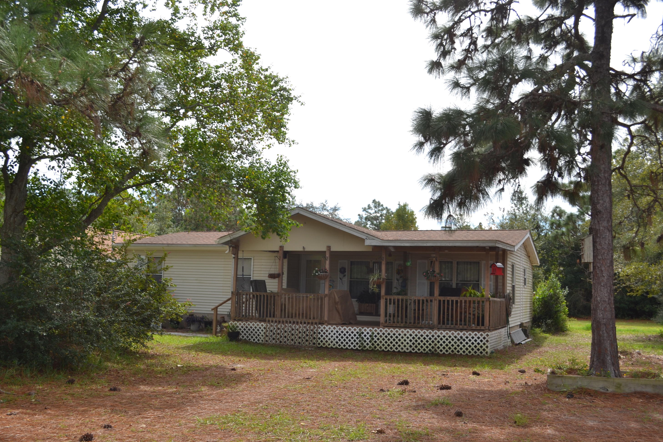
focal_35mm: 37
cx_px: 334
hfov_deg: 51.9
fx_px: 681
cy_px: 227
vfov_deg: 35.9
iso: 100
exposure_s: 1/200
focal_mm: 24
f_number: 7.1
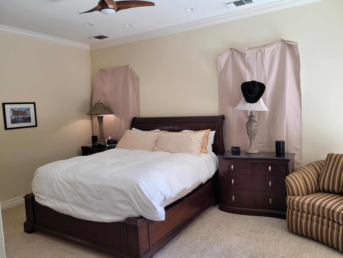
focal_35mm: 26
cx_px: 172
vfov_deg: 53.1
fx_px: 258
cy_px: 129
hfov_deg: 67.3
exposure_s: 1/120
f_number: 1.8
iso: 160
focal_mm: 5.4
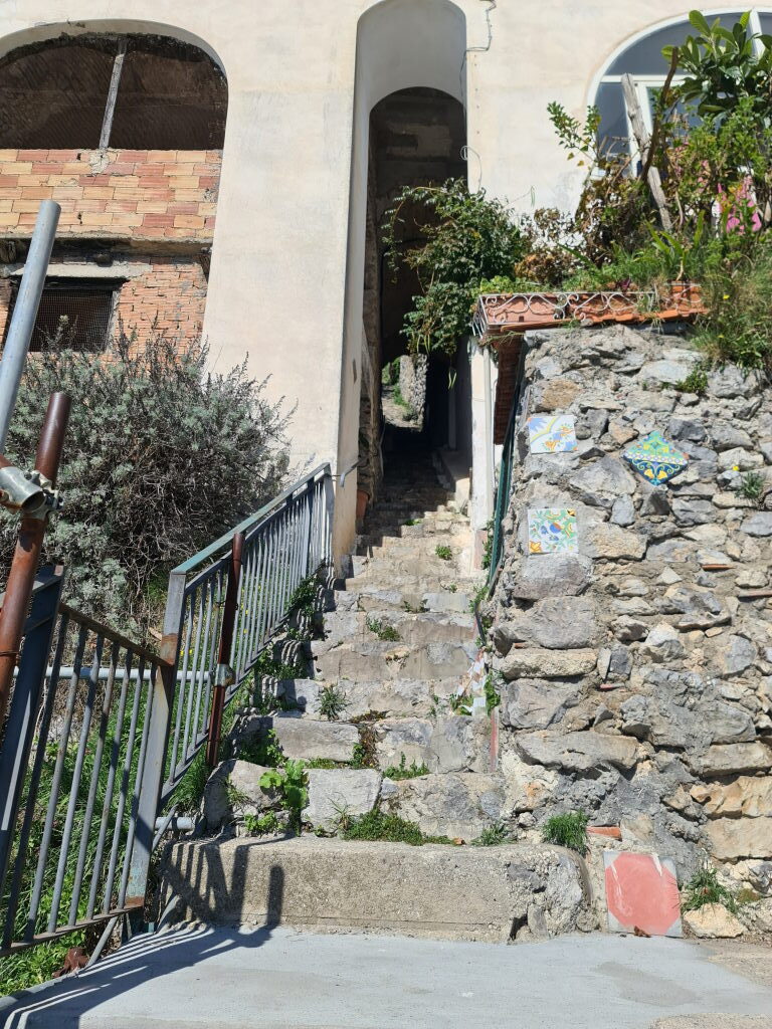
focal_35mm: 25
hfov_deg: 54.9
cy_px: 514
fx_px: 743
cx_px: 386
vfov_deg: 69.4
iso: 50
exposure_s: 1/1548
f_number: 1.8
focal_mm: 7
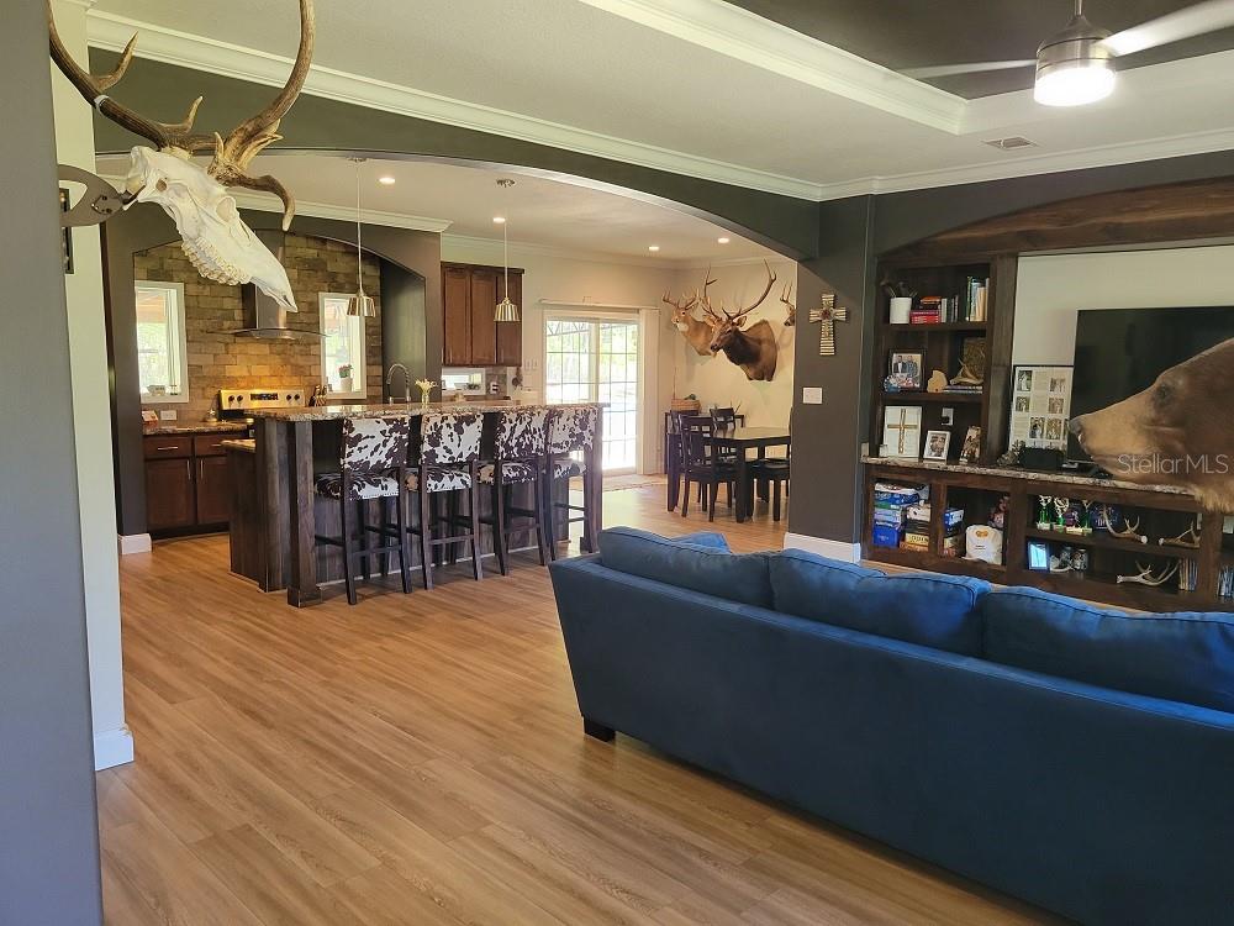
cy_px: 463
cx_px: 617
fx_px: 927
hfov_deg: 67.3
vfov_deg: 53.1
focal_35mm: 26
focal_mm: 5.4
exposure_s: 1/40
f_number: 1.8
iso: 250
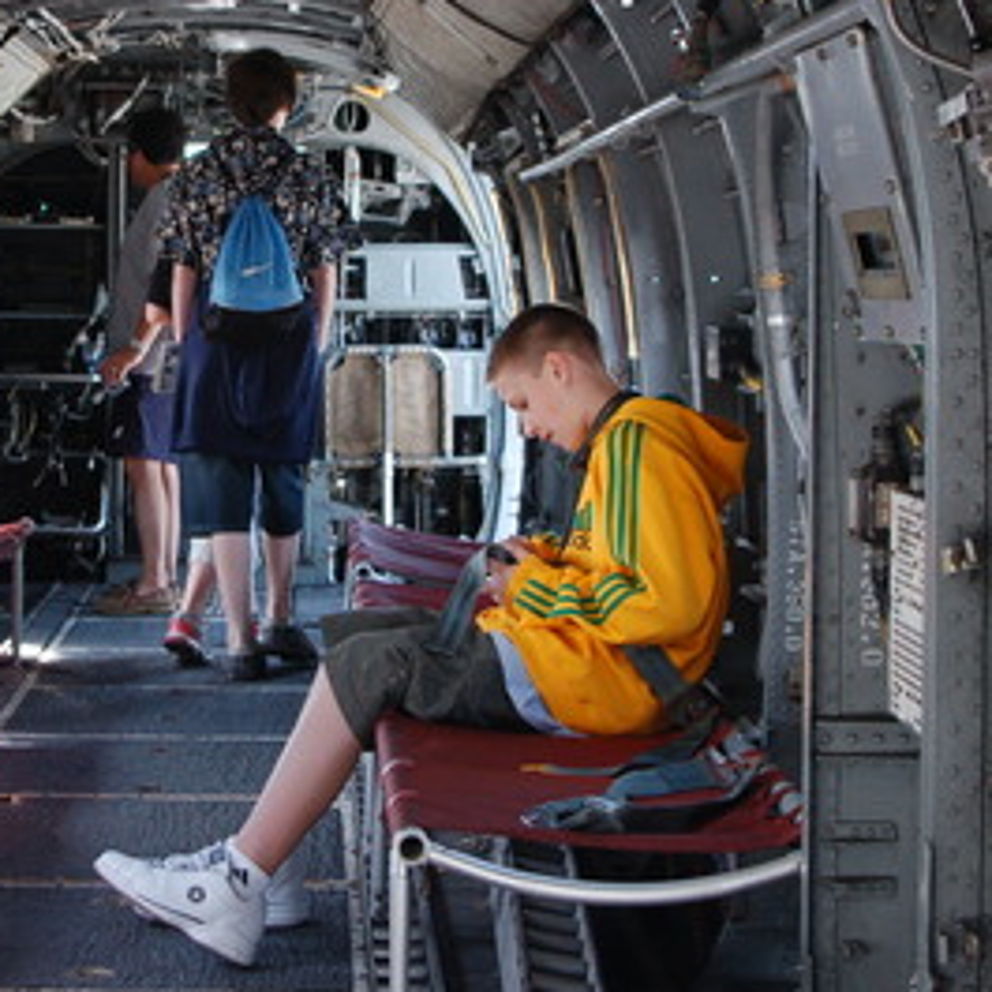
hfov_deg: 20.1
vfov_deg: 20.0
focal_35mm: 86
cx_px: 303
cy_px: 243
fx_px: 2788
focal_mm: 28
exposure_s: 1/60
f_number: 4
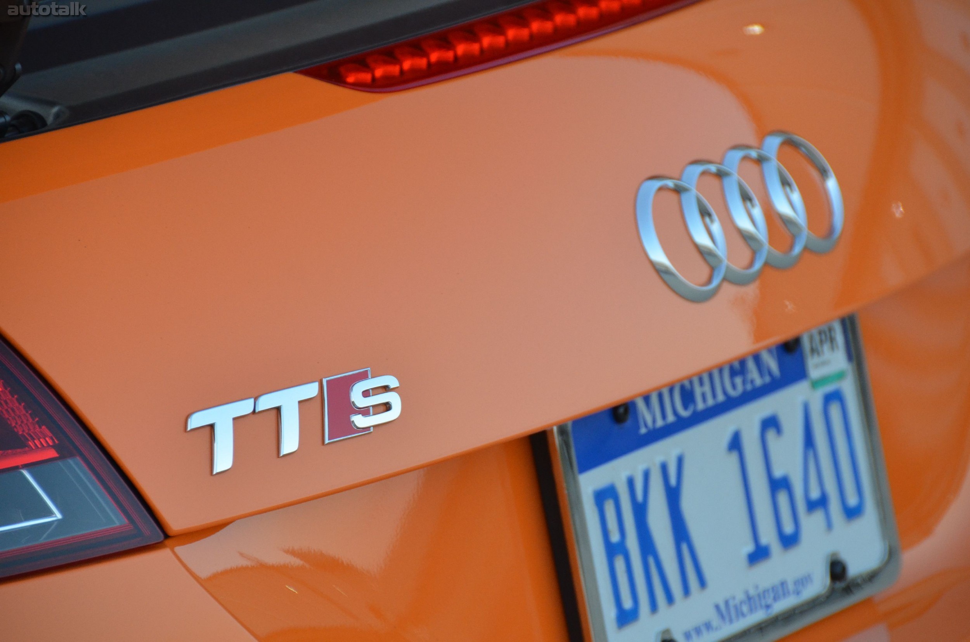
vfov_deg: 4.6
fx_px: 8067
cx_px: 485
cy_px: 321
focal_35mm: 300
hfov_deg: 6.9
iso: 1600
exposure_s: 1/320
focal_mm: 200
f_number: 5.6
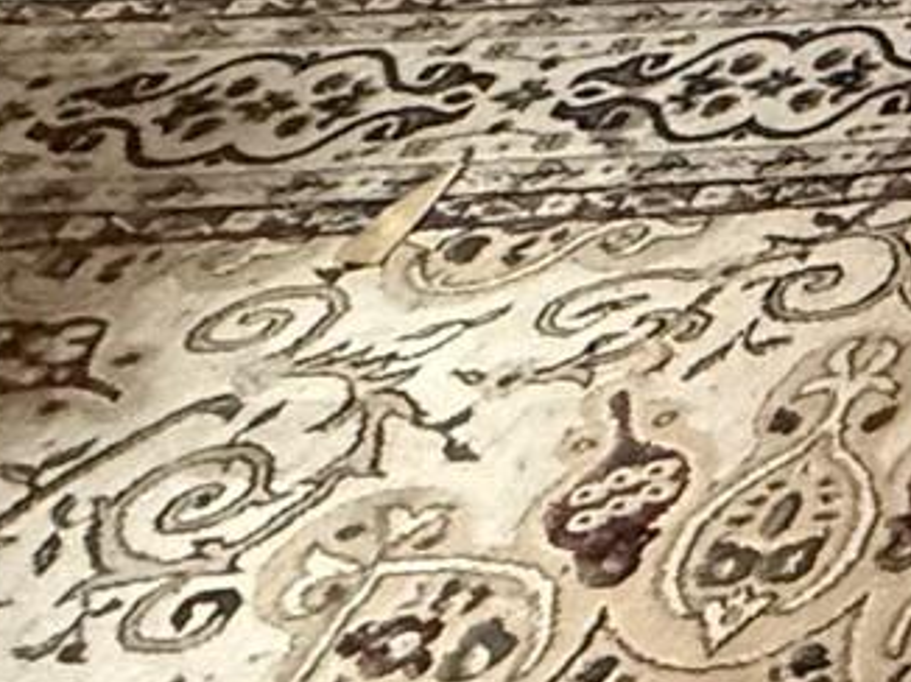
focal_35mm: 88
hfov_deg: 15.5
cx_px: 2015
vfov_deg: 12.3
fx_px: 2314
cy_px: -1082
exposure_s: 1/60
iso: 640
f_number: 2.2
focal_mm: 2.22
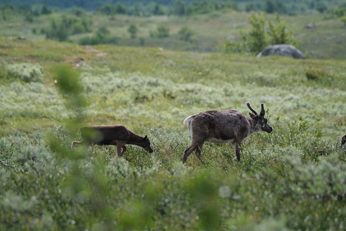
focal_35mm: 511
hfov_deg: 4.0
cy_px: 116
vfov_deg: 2.7
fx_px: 4912
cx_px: 173
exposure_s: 1/500
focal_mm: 340.6
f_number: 6.9
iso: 320
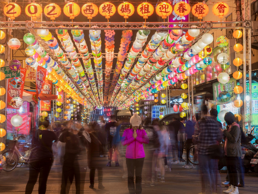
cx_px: 136
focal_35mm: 74
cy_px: 109
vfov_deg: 19.9
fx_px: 552
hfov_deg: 26.3
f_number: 22
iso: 100
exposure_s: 13
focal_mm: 60
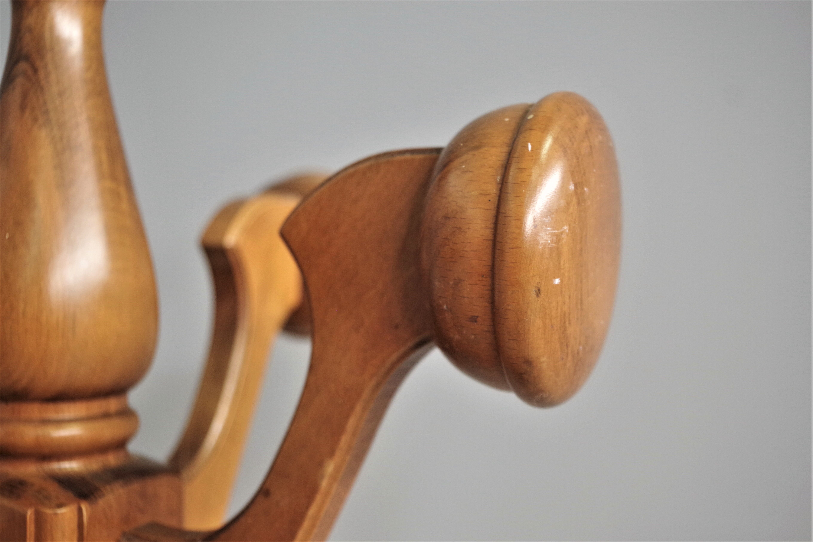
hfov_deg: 49.6
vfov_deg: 34.2
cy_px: 271
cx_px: 406
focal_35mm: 39
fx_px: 881
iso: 800
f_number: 4
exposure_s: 1/40
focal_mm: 26.25
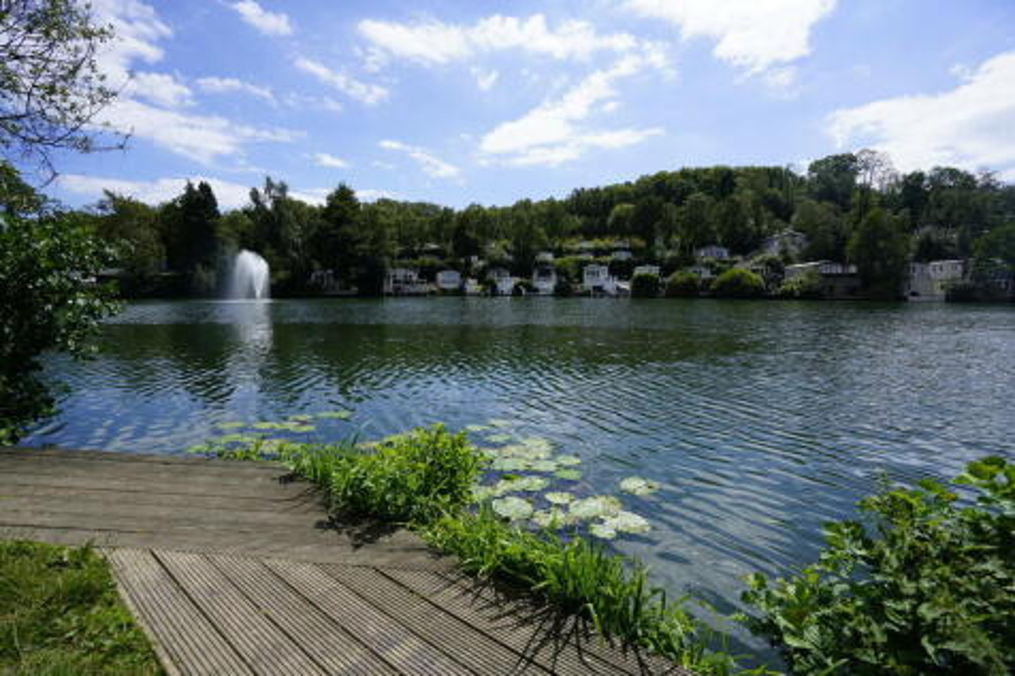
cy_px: 338
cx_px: 508
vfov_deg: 73.7
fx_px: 451
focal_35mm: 16
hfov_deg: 96.8
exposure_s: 1/500
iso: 100
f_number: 6.3
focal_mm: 16
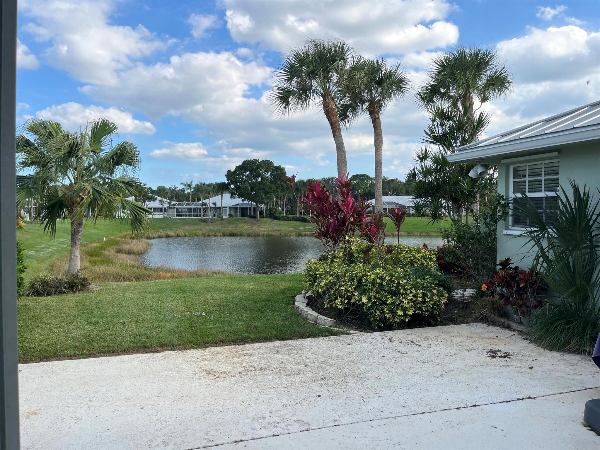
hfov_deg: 67.3
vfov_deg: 53.1
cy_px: 225
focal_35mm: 26
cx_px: 300
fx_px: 451
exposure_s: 1/2062
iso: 50
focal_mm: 5.1
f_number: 1.6
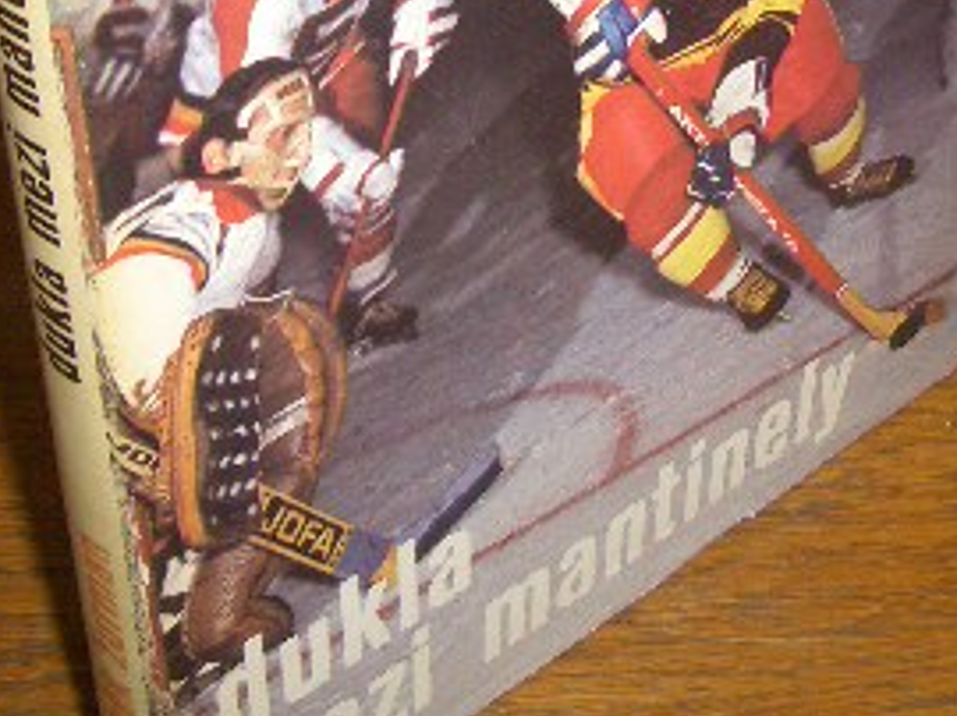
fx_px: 2293
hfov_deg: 23.2
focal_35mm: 83
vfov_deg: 17.5
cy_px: 64
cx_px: 801
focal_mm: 5.8
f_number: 2.6
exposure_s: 1/60
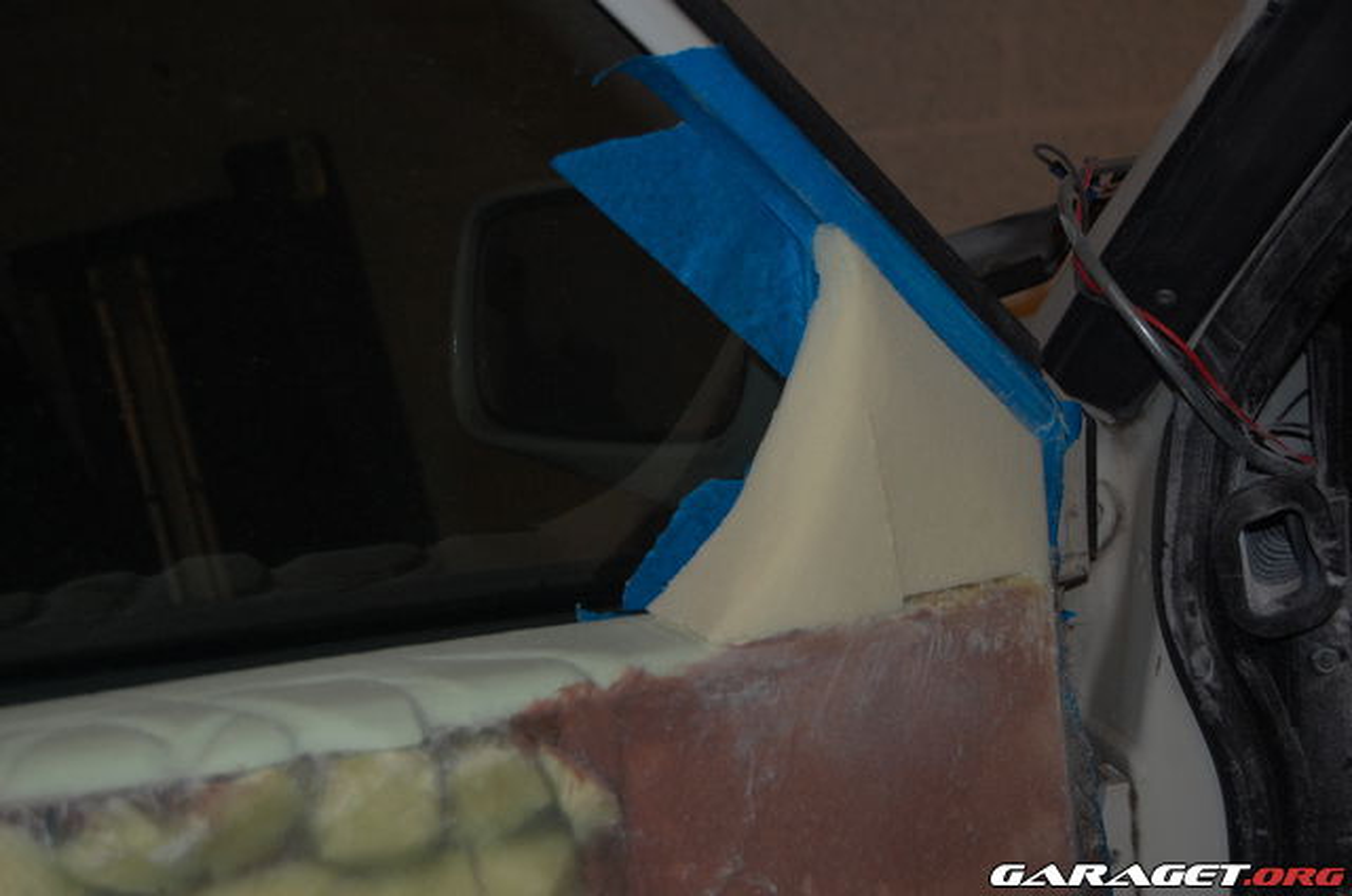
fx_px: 2249
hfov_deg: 33.5
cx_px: 676
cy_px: 448
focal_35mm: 60
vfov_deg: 22.5
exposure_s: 1/60
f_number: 5
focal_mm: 40
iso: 400
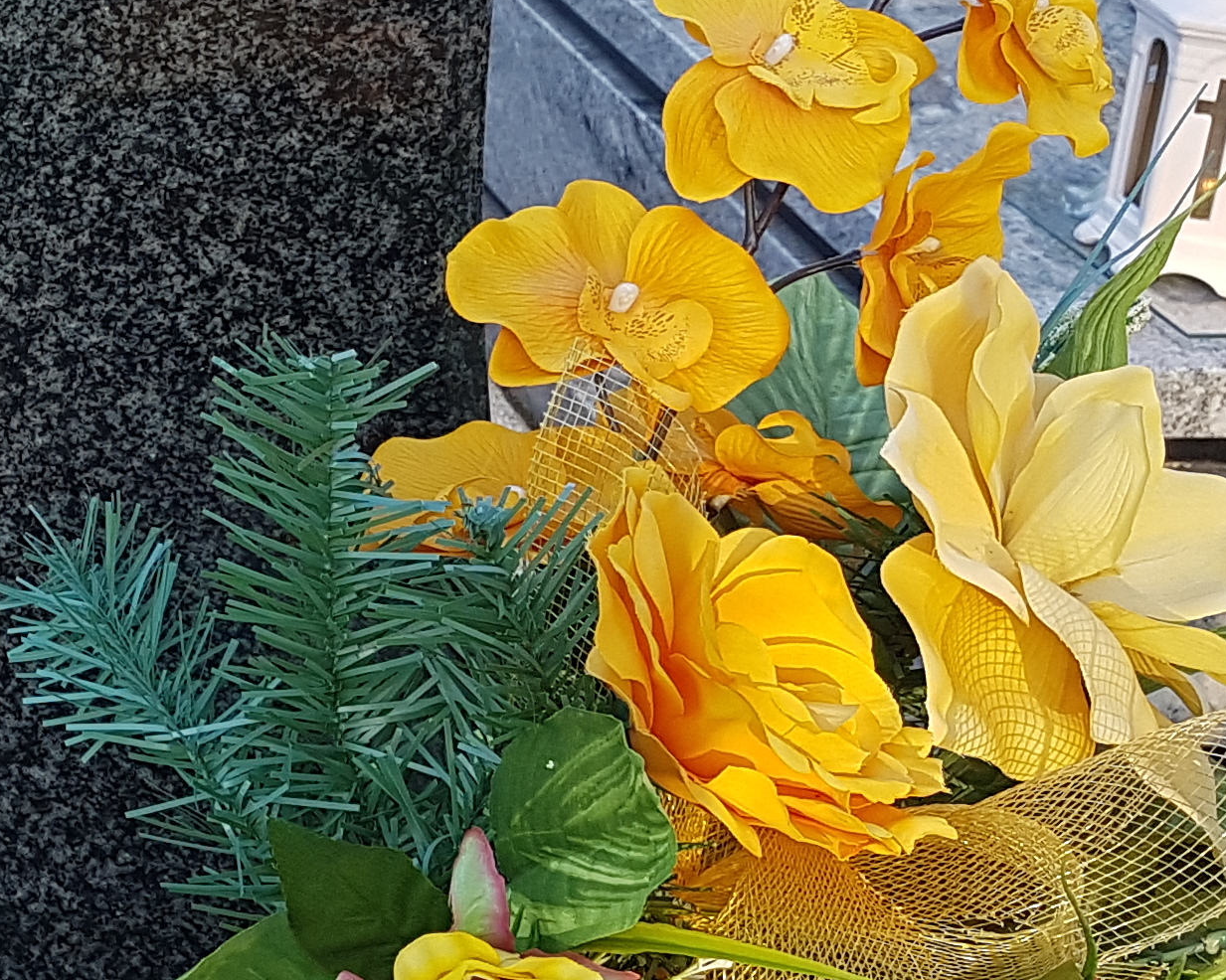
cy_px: 161
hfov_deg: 20.2
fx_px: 3011
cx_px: -534
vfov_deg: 18.3
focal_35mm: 83
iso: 40
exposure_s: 1/277
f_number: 1.7
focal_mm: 4.2
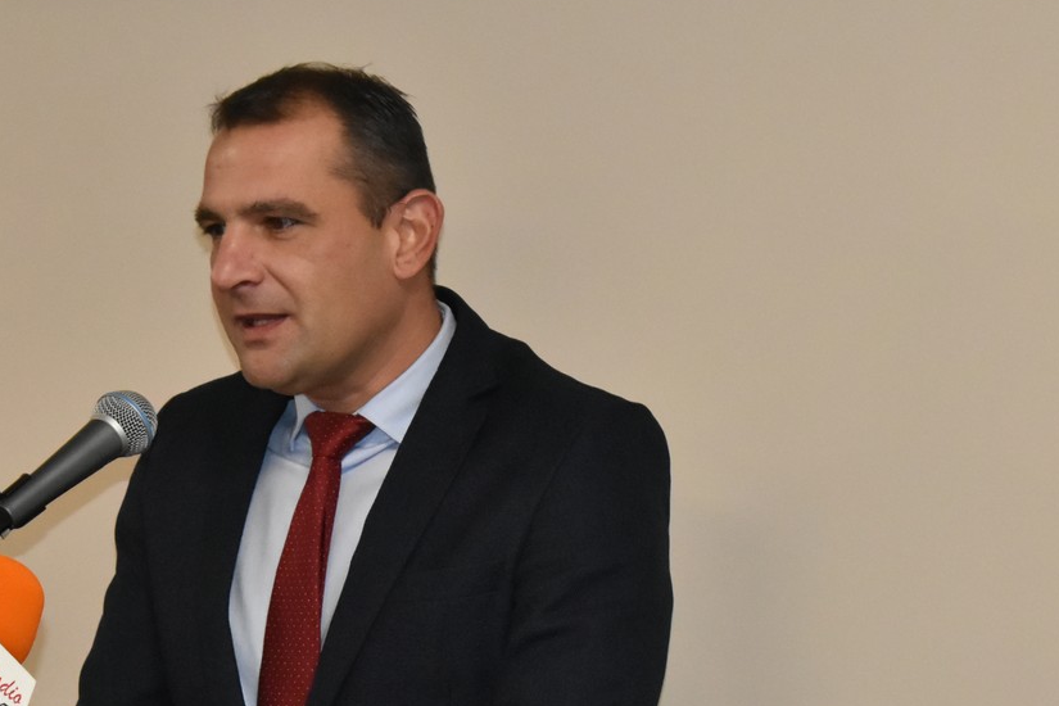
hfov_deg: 12.7
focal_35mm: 162
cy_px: 551
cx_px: 297
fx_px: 4765
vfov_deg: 8.5
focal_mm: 55
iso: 2500
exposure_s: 1/200
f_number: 5.6
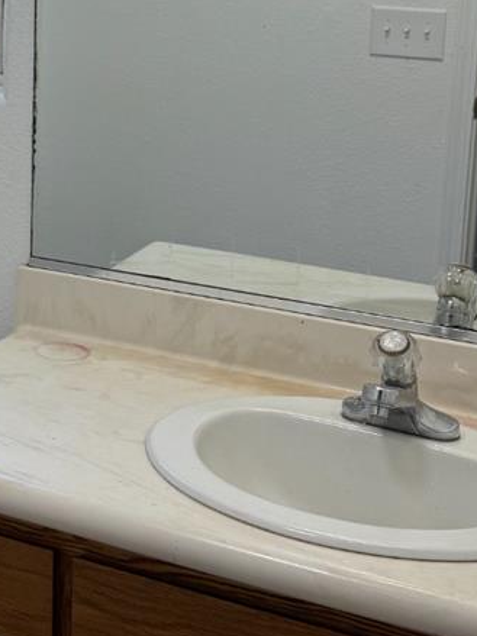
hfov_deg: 17.1
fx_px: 1507
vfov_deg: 23.4
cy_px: 108
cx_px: -107
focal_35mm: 82
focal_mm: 6.76
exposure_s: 1/172
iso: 80
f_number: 1.78
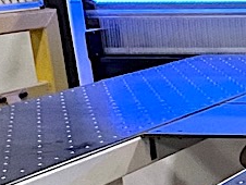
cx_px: 595
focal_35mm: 92
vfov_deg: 16.1
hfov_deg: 14.2
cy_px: 70
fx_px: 654
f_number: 1.8
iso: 250
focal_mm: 1.57
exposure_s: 1/60
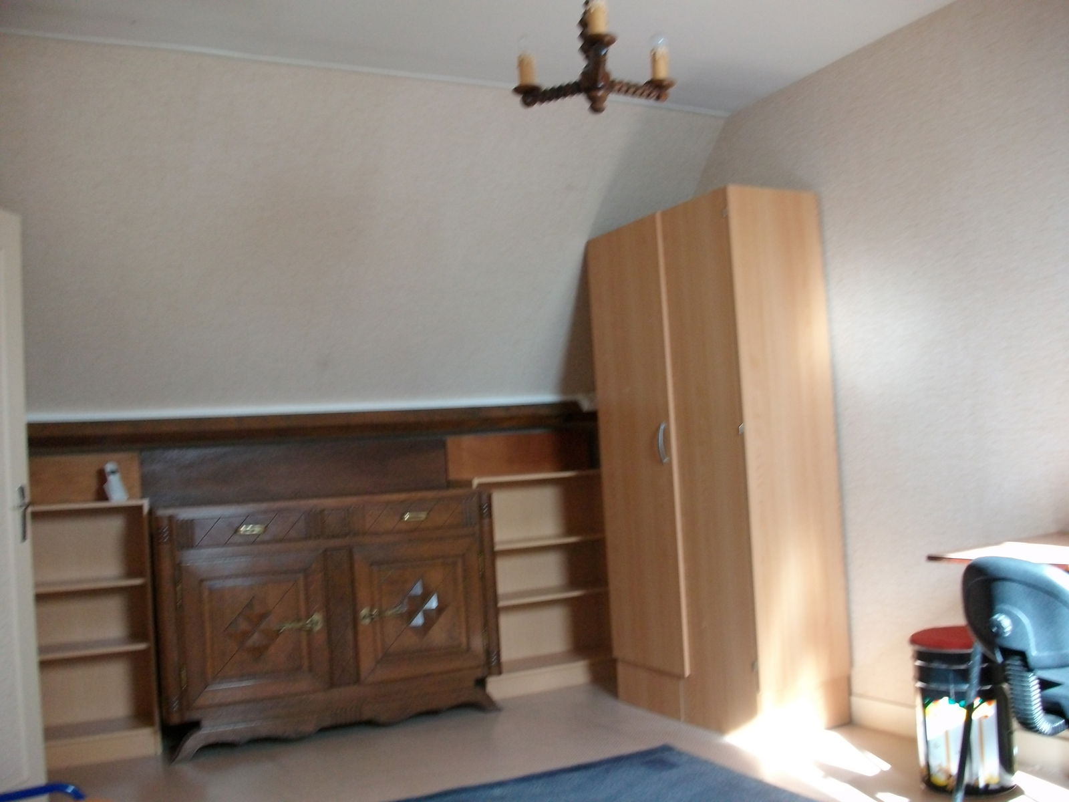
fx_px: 988
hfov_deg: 56.8
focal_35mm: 32
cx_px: 534
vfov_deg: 44.2
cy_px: 401
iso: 186
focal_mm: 5.7
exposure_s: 1/40
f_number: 2.9
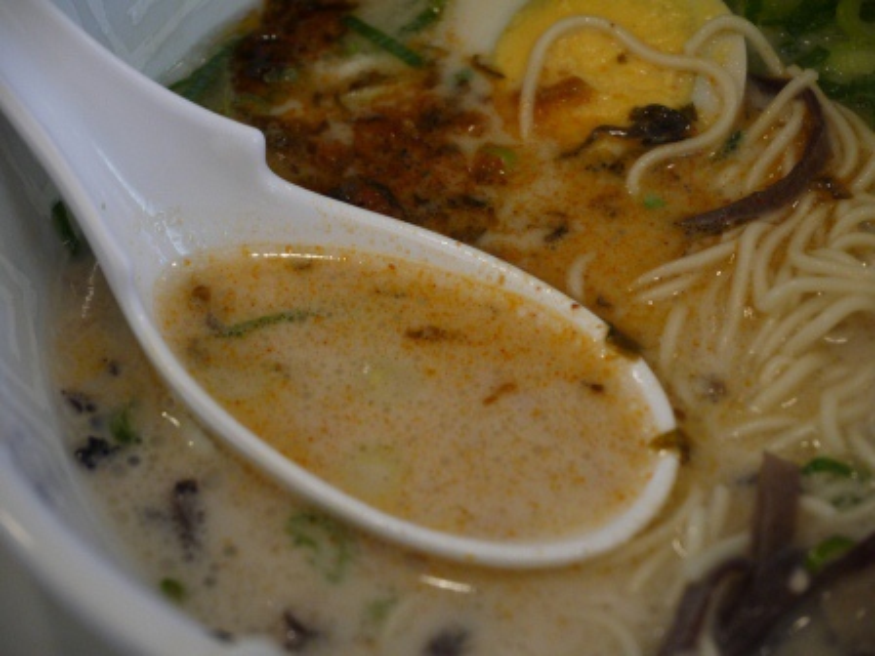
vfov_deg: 17.6
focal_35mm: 84
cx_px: 438
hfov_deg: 23.3
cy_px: 328
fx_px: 2123
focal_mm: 42
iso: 800
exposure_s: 1/80
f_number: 5.6
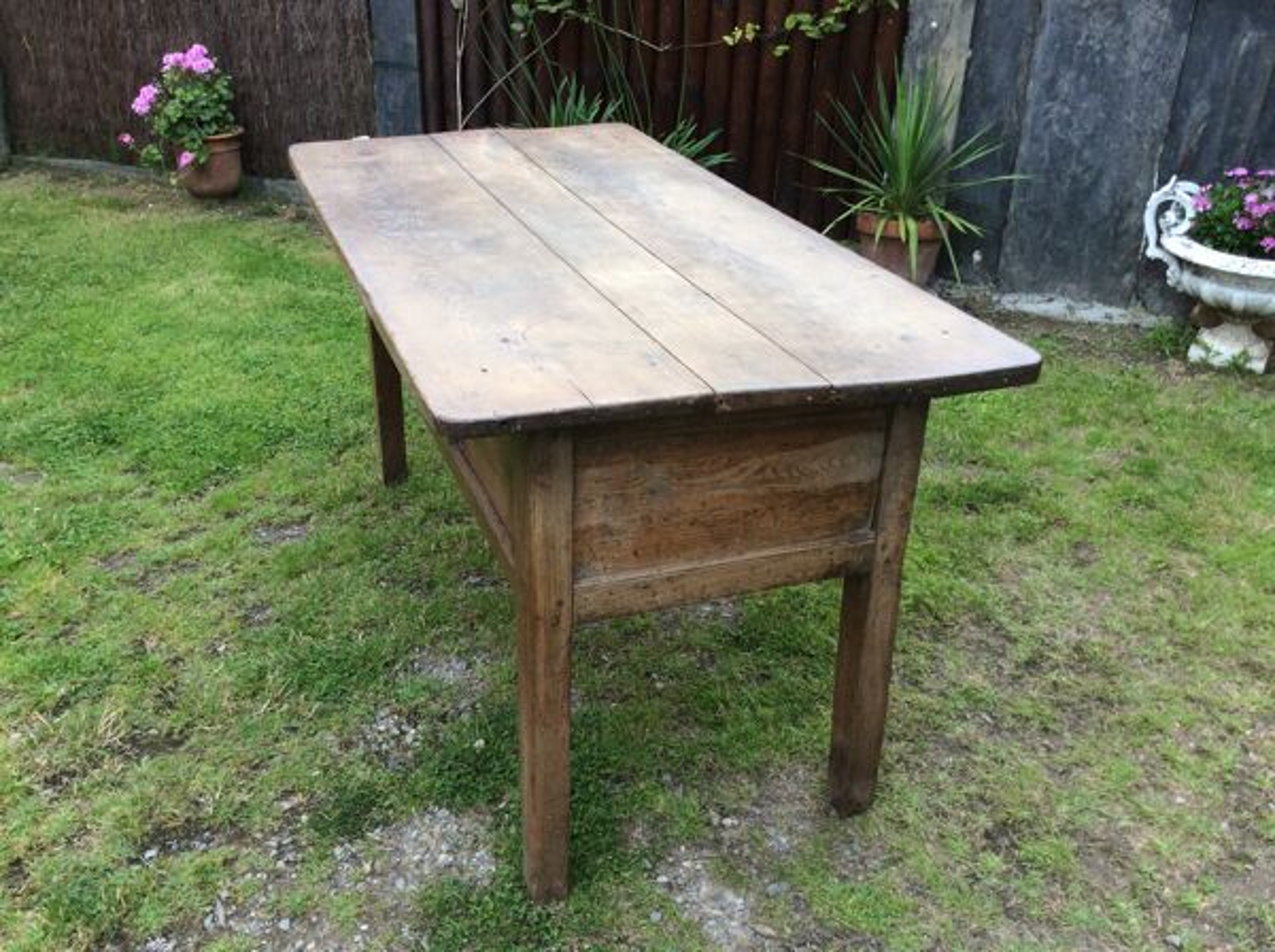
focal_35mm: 32
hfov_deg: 56.9
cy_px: 476
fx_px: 1177
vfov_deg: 44.0
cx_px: 638
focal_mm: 3.3
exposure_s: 1/173
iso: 32
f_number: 2.4
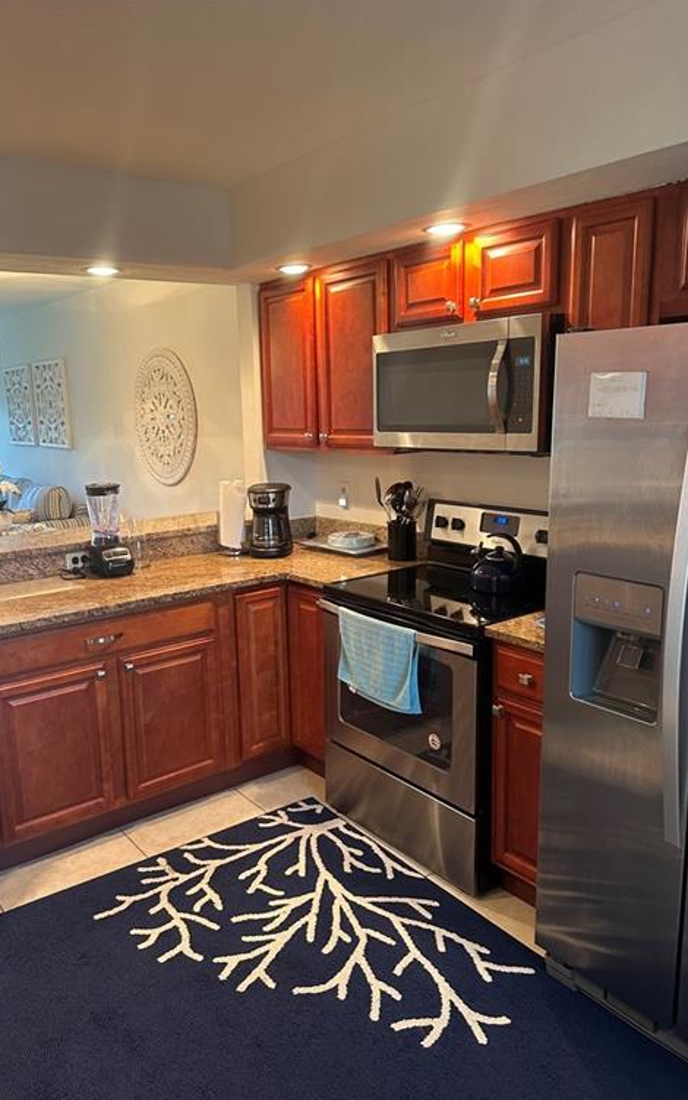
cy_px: 555
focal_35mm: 26
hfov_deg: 47.5
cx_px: 300
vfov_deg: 70.4
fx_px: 779
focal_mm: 6.86
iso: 250
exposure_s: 1/60
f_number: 1.78
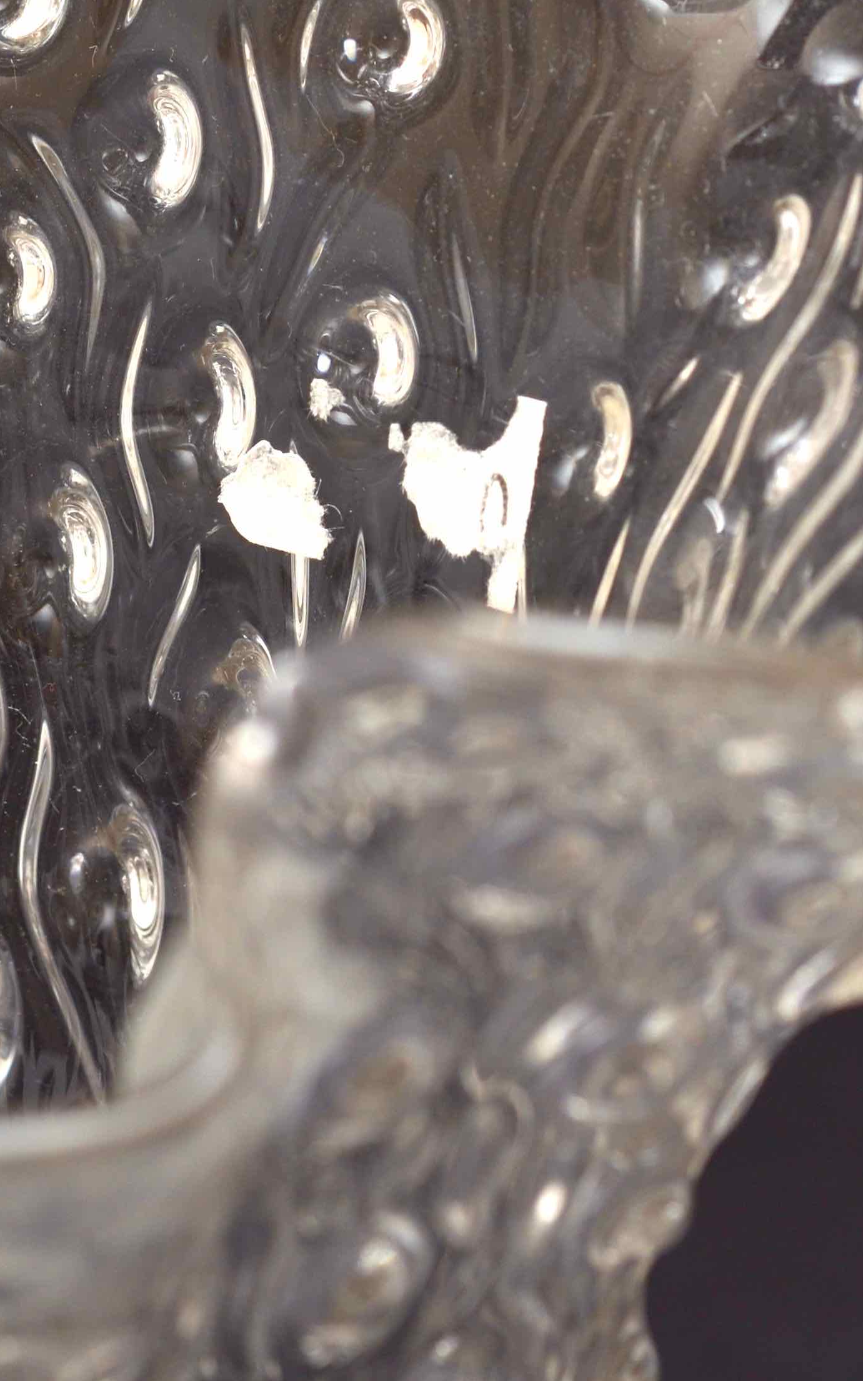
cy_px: 277
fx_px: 7043
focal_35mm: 187
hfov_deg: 7.0
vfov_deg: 11.2
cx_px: 517
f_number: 5.6
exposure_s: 1/320
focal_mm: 55
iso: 100
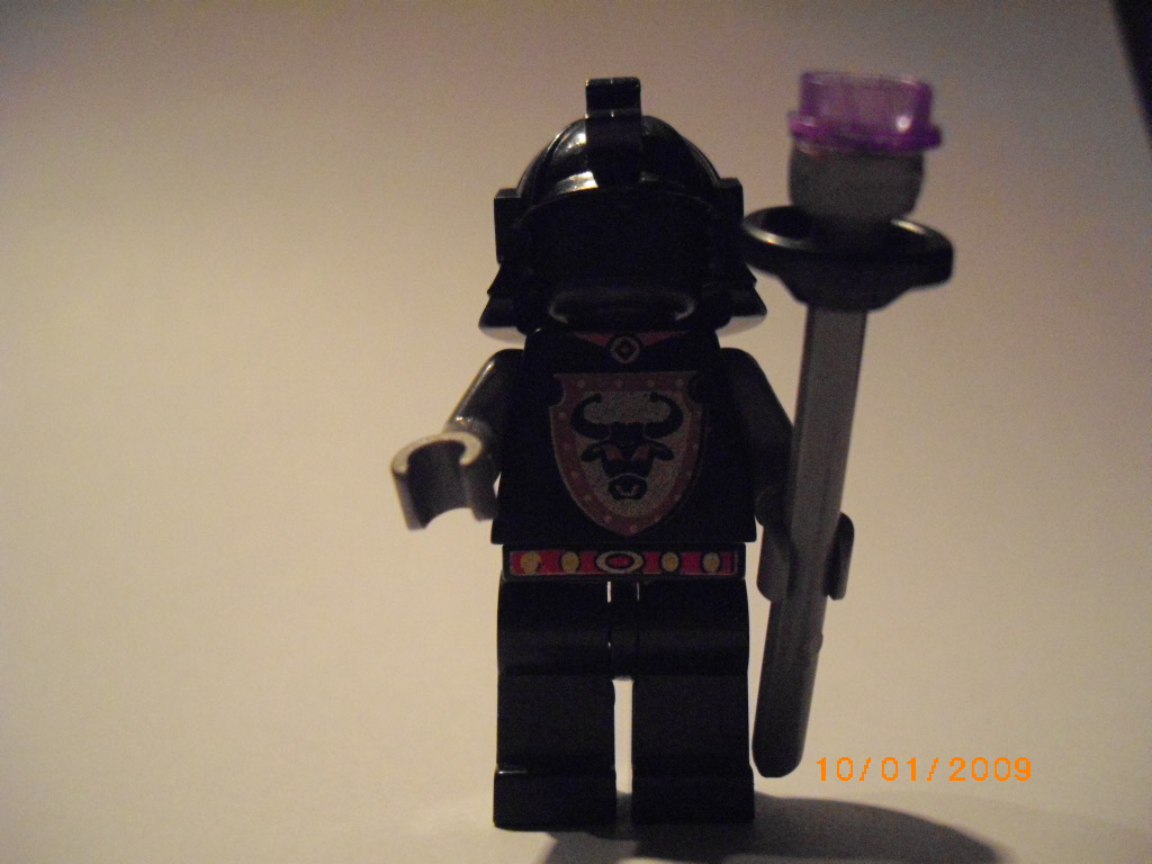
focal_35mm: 38
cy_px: 432
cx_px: 576
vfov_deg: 37.7
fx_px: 1265
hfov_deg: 49.0
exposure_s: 1/80
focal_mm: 7.9
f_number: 2.8
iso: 800
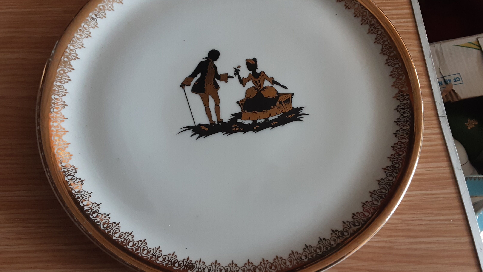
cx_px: 242
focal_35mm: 31
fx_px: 397
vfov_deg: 37.8
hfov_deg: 62.6
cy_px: 125
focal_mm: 2.9
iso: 160
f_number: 1.9
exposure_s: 1/50
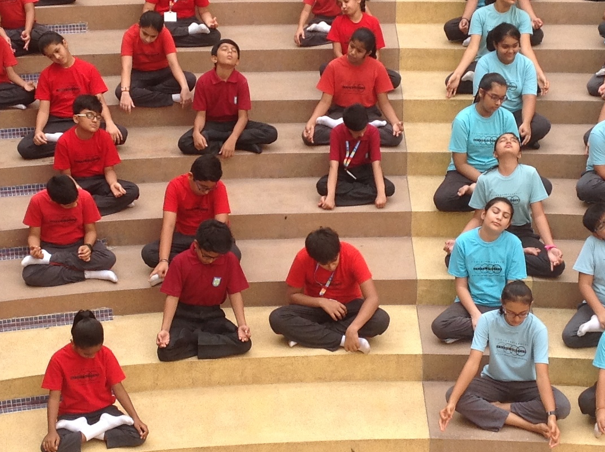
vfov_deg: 17.3
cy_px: 226
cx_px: 316
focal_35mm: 85
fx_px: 1483
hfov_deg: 23.0
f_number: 2.4
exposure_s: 1/312
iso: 50
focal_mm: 4.28
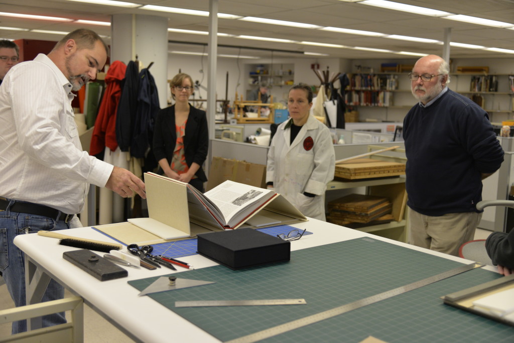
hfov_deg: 50.7
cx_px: 257
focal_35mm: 38
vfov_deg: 35.1
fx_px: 543
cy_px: 172
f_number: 4
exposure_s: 1/250
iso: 1600
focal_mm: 38
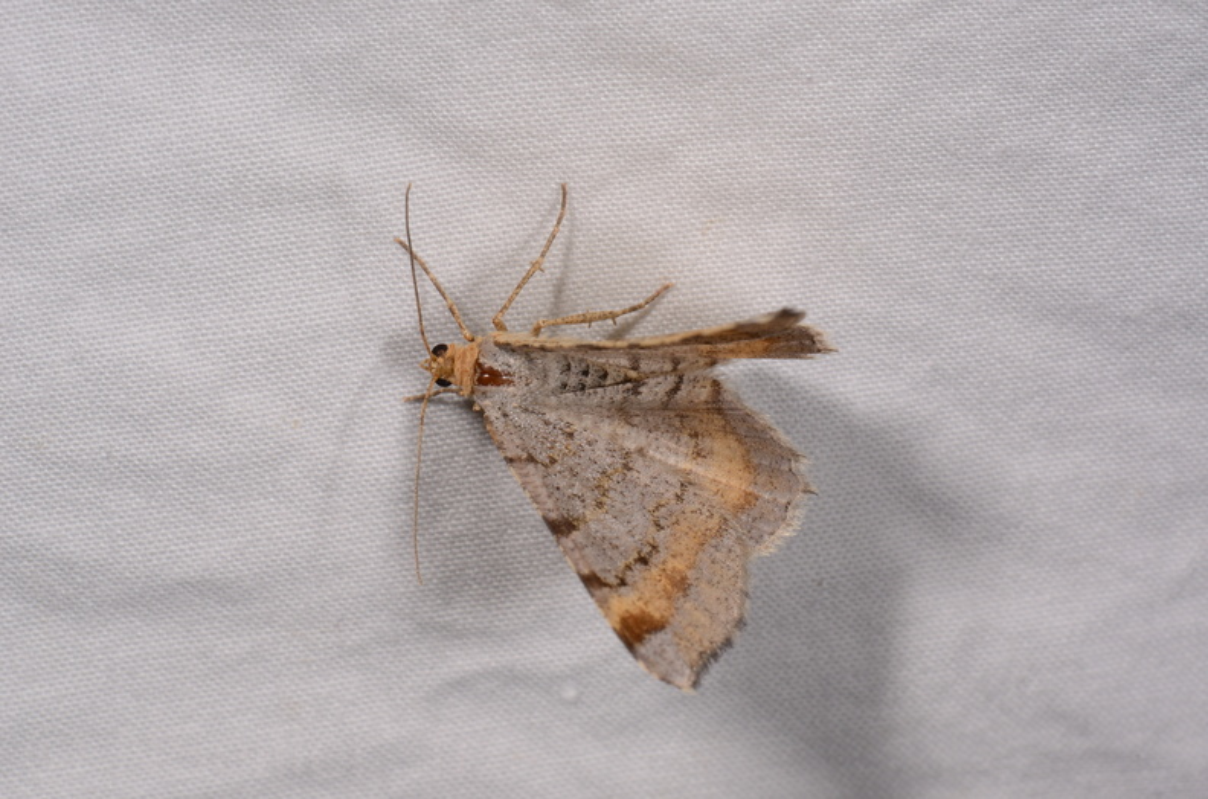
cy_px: 400
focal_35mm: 128
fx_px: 4268
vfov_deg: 10.7
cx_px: 604
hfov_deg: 16.1
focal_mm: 85
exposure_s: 1/60
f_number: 25
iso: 100
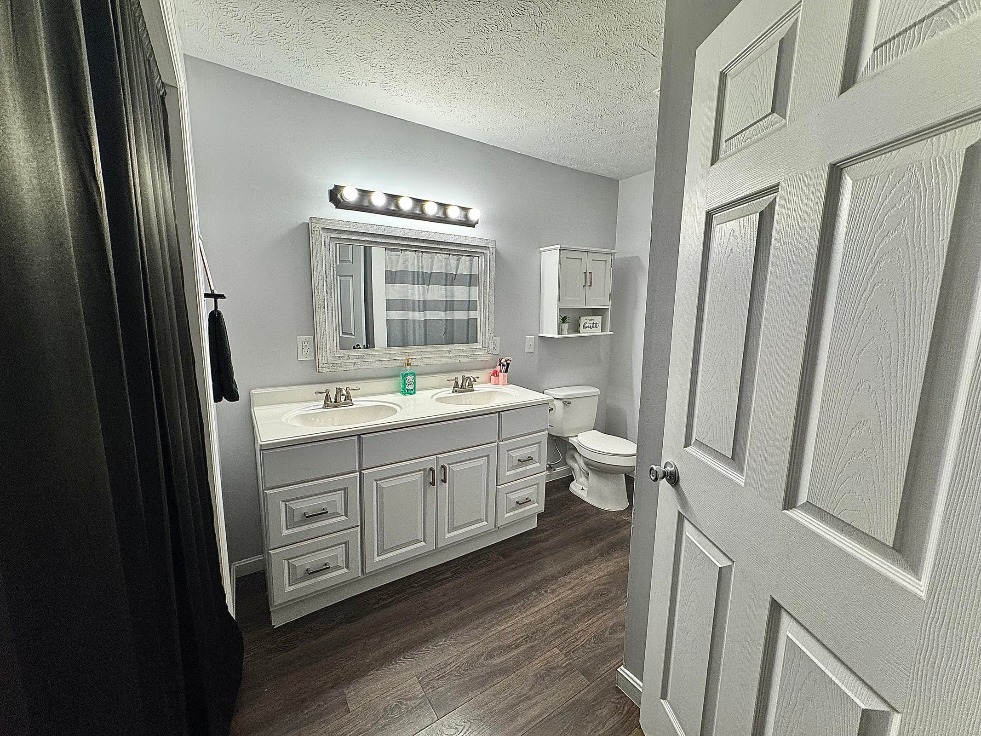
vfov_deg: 85.7
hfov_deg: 102.1
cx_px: 490
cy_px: 368
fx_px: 397
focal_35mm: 14
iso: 160
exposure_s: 1/120
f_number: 2.2
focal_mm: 2.22
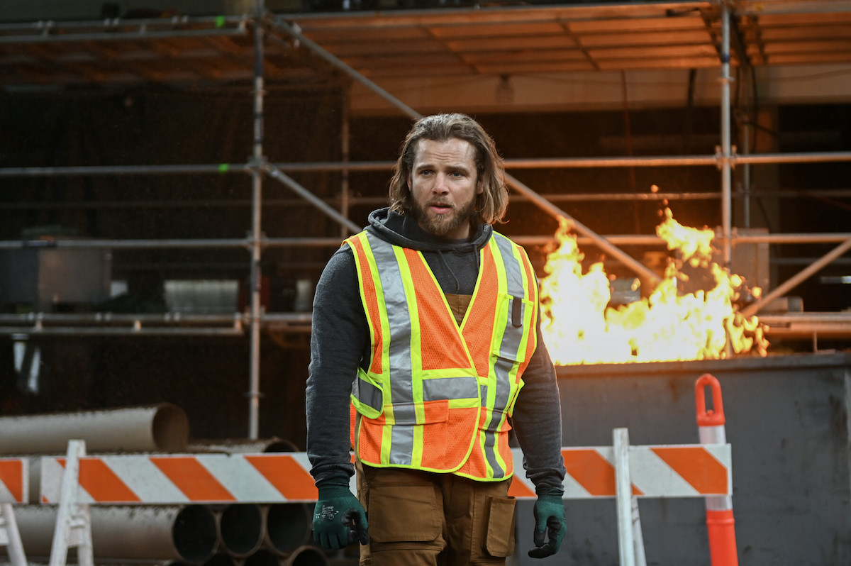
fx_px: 1370
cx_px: 426
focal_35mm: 58
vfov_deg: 23.3
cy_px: 283
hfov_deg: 34.5
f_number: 2.8
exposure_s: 1/400
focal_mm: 58
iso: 800
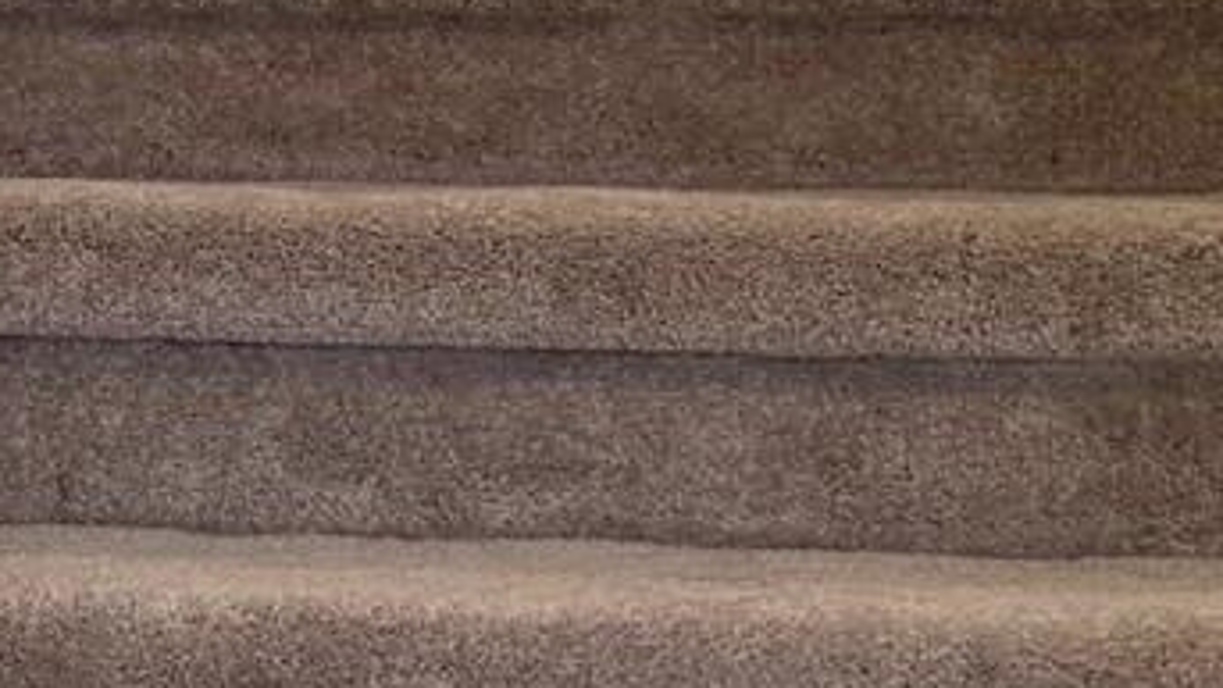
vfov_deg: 9.8
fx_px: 3957
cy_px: -107
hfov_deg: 16.2
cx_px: -546
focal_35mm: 122
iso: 125
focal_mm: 6.76
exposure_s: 1/60
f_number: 1.78
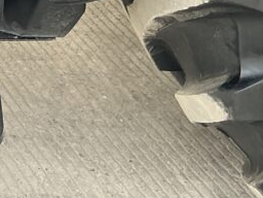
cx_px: -166
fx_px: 851
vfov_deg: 12.3
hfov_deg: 15.7
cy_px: -137
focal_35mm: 112
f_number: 1.8
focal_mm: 3
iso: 32
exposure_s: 1/133
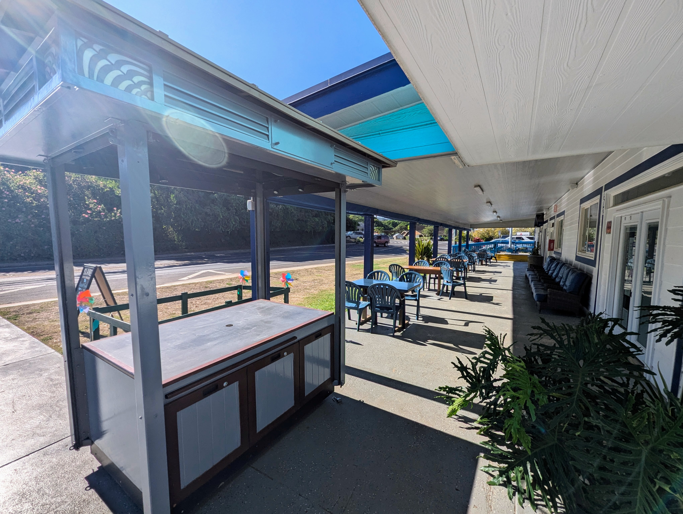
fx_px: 257
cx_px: 342
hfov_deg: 106.1
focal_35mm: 13
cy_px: 257
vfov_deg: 90.1
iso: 45
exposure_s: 1/3788
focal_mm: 1.95
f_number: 2.2
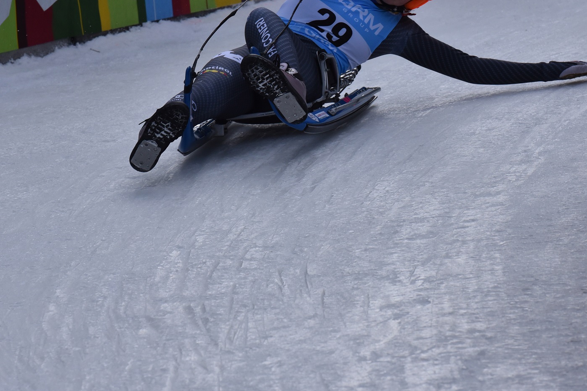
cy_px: 113
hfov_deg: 6.8
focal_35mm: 302
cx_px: 281
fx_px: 4924
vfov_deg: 4.5
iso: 800
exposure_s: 1/1000
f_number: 10
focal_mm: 200
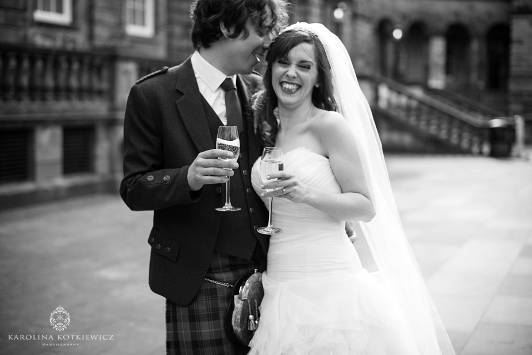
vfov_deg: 27.0
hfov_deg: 39.6
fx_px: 739
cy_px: 178
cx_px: 266
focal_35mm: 50
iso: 100
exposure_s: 1/800
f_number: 2.2
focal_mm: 50
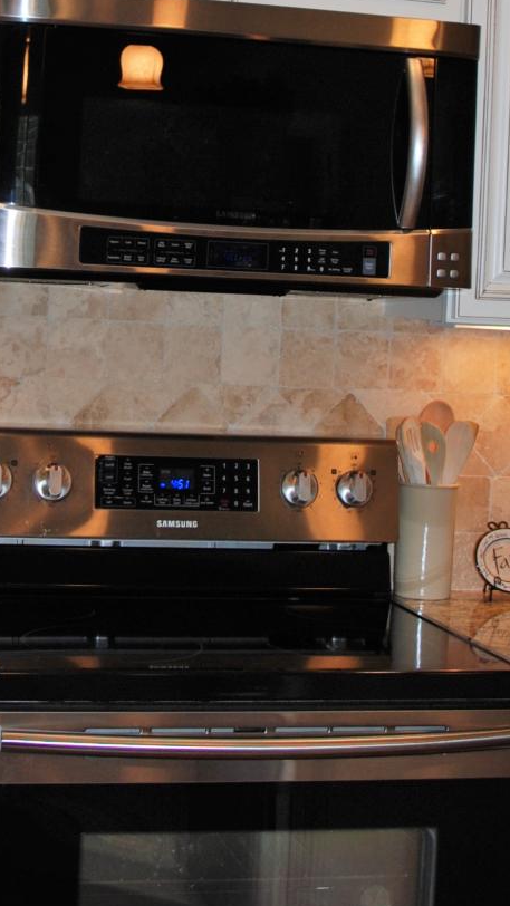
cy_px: 162
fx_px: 1954
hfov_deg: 14.8
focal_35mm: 81
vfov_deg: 25.6
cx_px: 151
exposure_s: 1/60
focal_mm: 21
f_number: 3.8
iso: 200
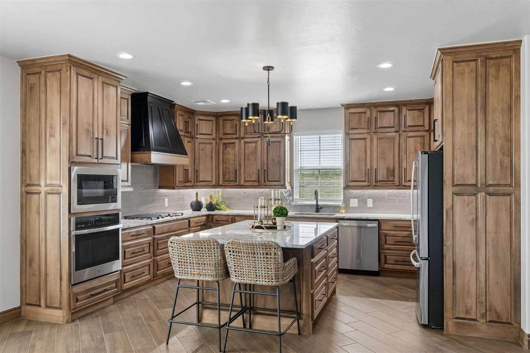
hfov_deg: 67.4
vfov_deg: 47.9
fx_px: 397
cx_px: 265
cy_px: 176
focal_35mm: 27
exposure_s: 1/50
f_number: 7.1
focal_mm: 18
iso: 200
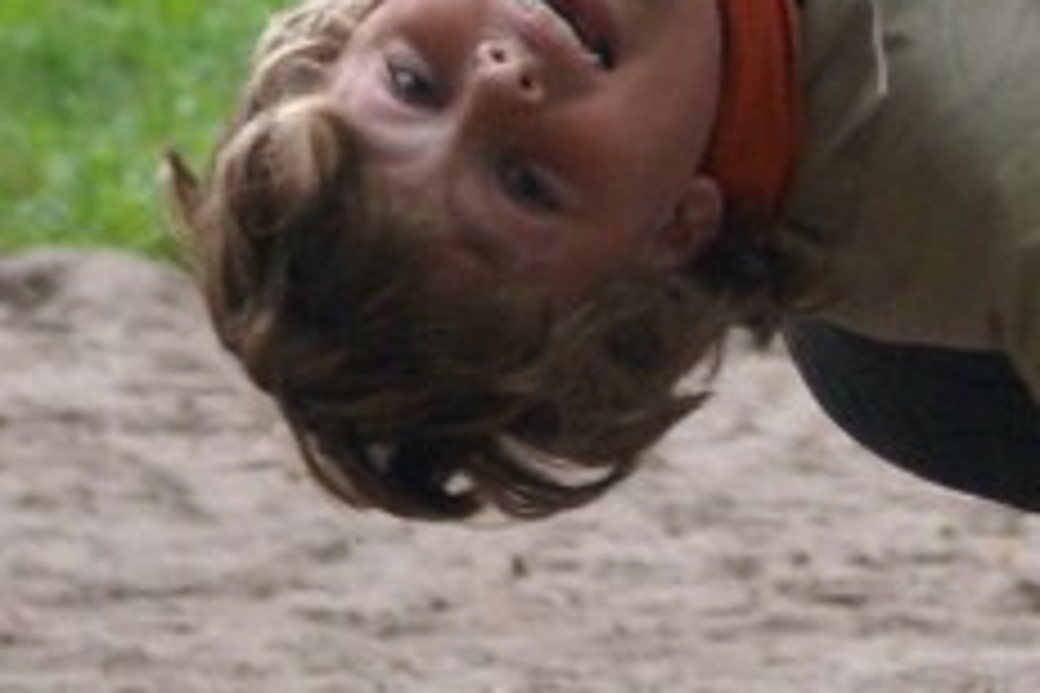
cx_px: 1112
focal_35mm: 466
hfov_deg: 4.4
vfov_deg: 2.9
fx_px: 13461
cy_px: -250
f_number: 5.6
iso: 800
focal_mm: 70
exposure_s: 1/125
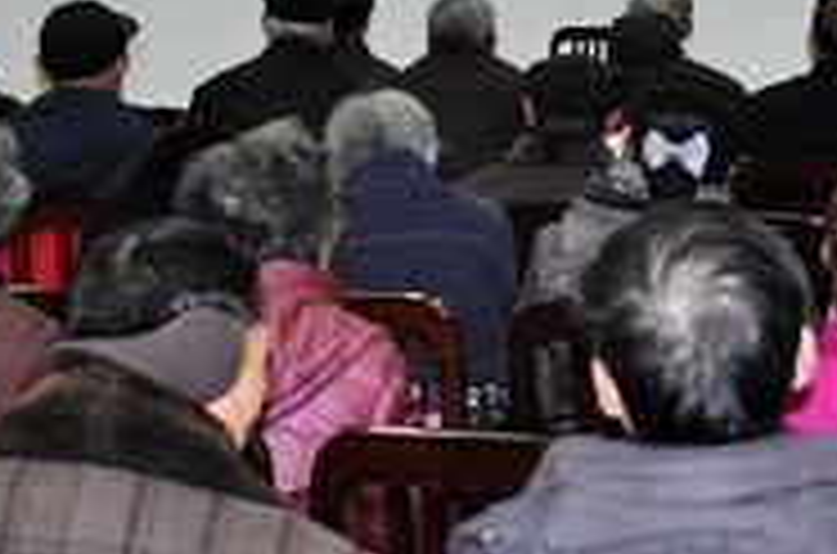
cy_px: -171
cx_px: 558
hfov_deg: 19.4
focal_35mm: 105
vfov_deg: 12.6
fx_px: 2435
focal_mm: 26
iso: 800
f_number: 4
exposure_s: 1/60
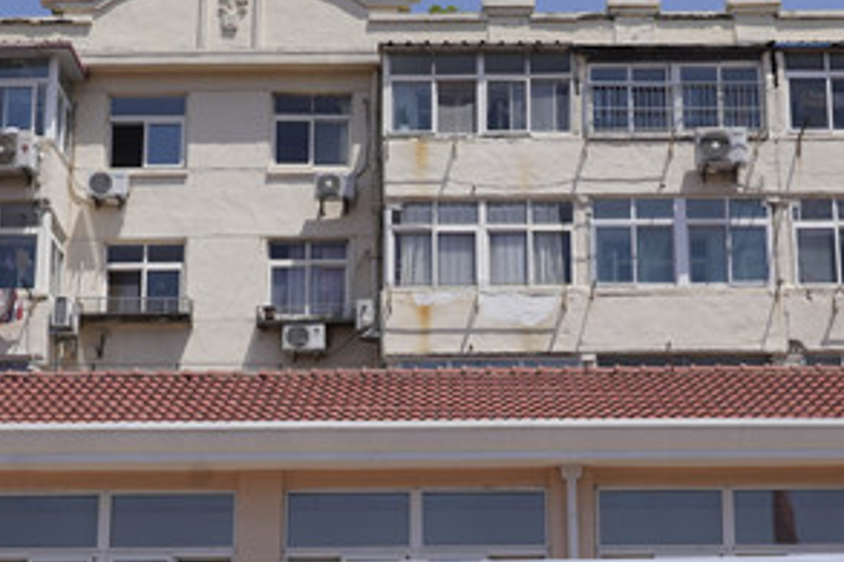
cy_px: 435
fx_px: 1921
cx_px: 472
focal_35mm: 82
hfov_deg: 24.8
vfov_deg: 16.5
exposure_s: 1/250
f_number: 10
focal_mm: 24
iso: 100
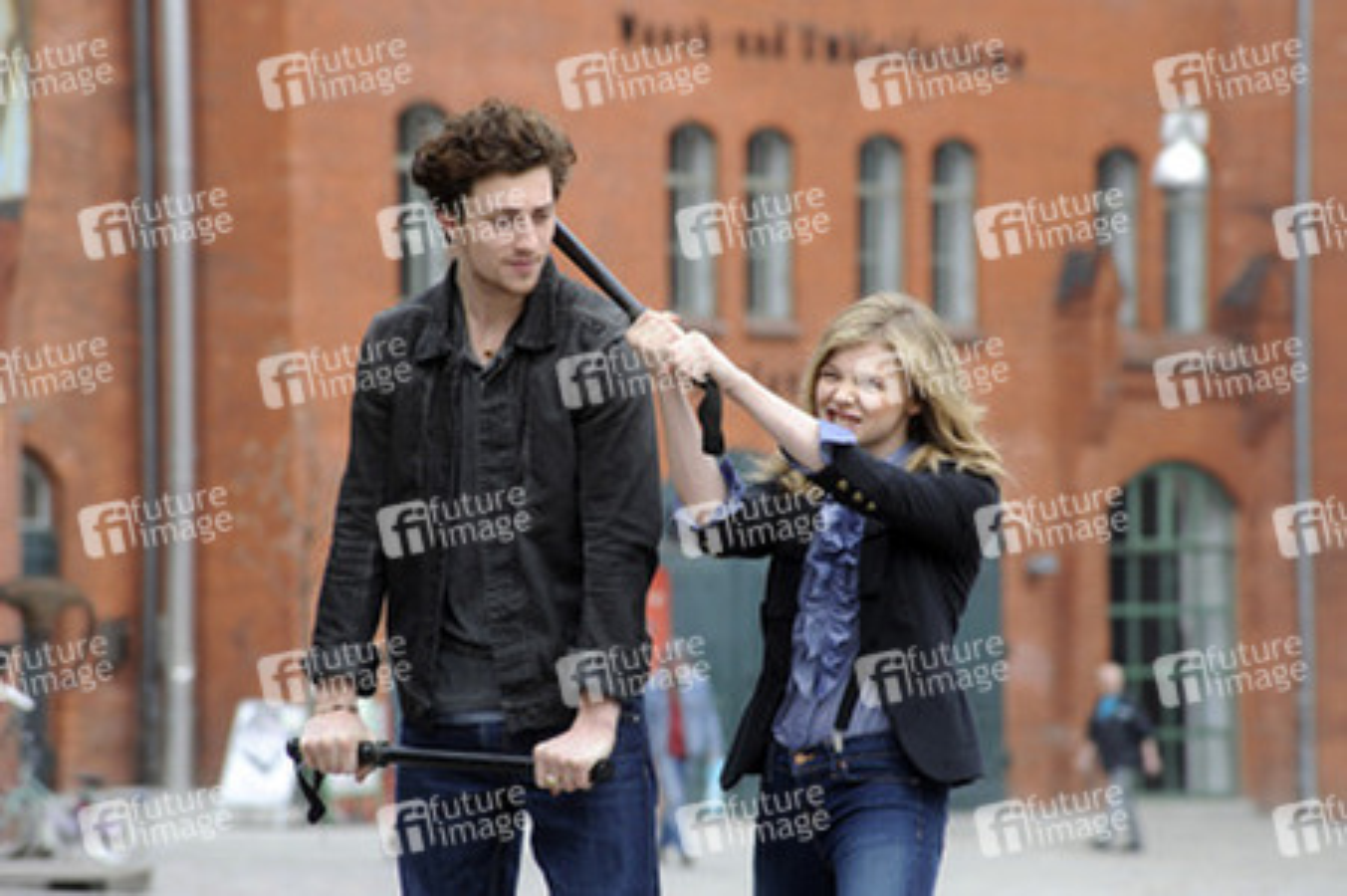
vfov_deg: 6.5
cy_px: 448
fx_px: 7852
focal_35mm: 210
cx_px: 674
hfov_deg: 9.8
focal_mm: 210
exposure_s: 1/250
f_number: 8
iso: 320
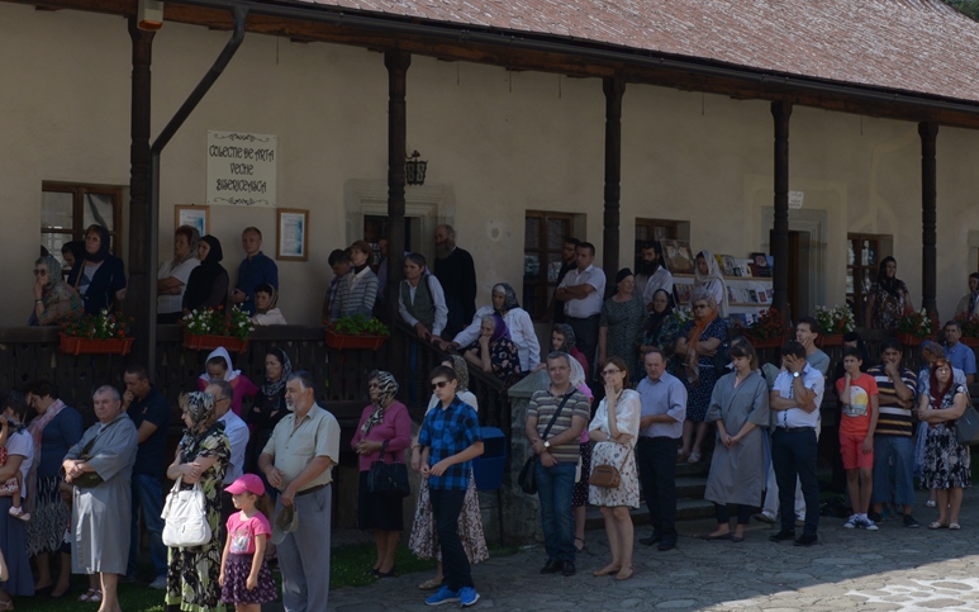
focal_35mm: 76
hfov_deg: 27.1
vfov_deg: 17.2
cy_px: 304
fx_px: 2028
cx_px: 547
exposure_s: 1/400
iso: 320
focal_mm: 36
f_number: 10
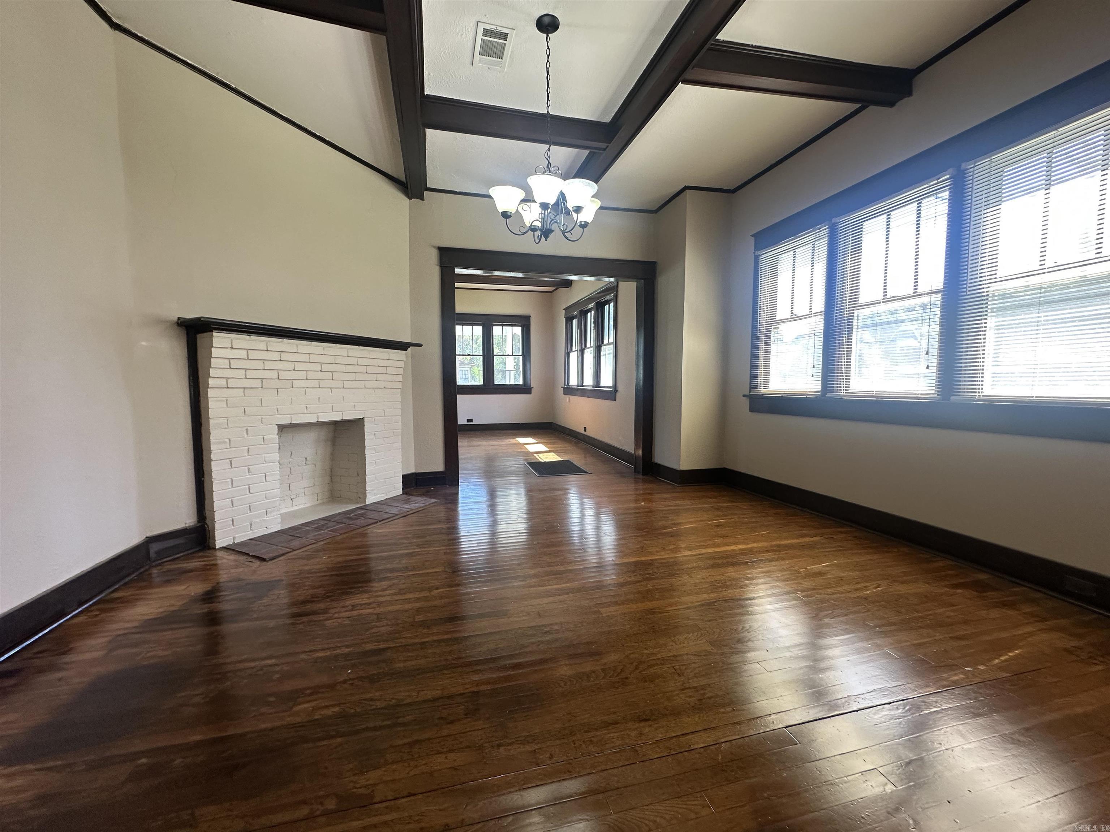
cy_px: 416
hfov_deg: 102.1
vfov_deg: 85.7
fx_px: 449
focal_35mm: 14
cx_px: 555
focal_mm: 2.22
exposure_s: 1/120
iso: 160
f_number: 2.2
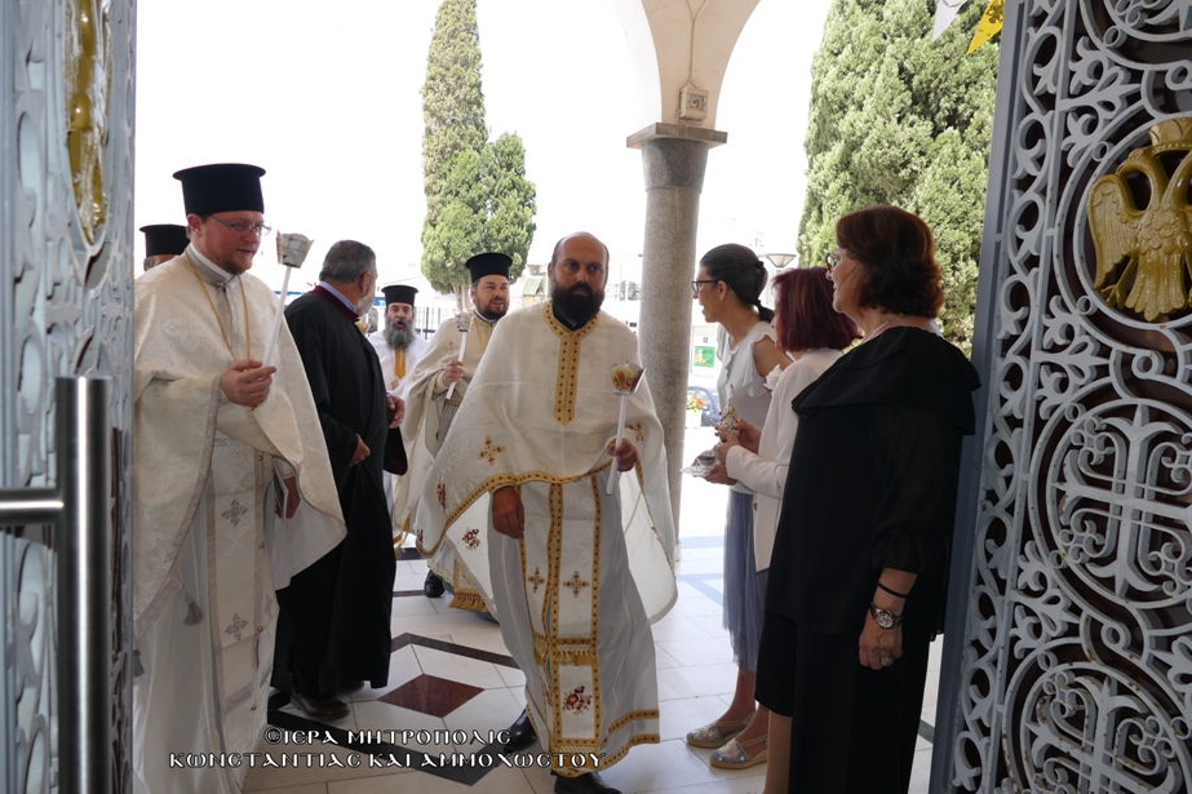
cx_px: 602
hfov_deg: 69.4
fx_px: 861
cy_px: 405
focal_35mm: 26
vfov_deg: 49.5
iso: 125
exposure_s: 1/400
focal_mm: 9.12
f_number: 2.8
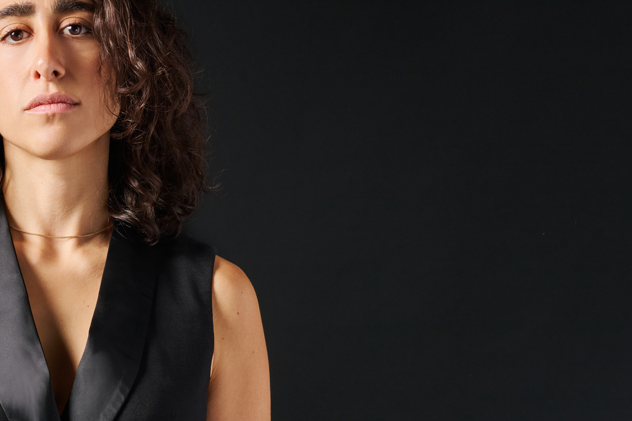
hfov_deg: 13.5
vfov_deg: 9.1
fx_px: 2651
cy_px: 260
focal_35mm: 151
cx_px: 98
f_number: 9
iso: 250
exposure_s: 1/200
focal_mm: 85
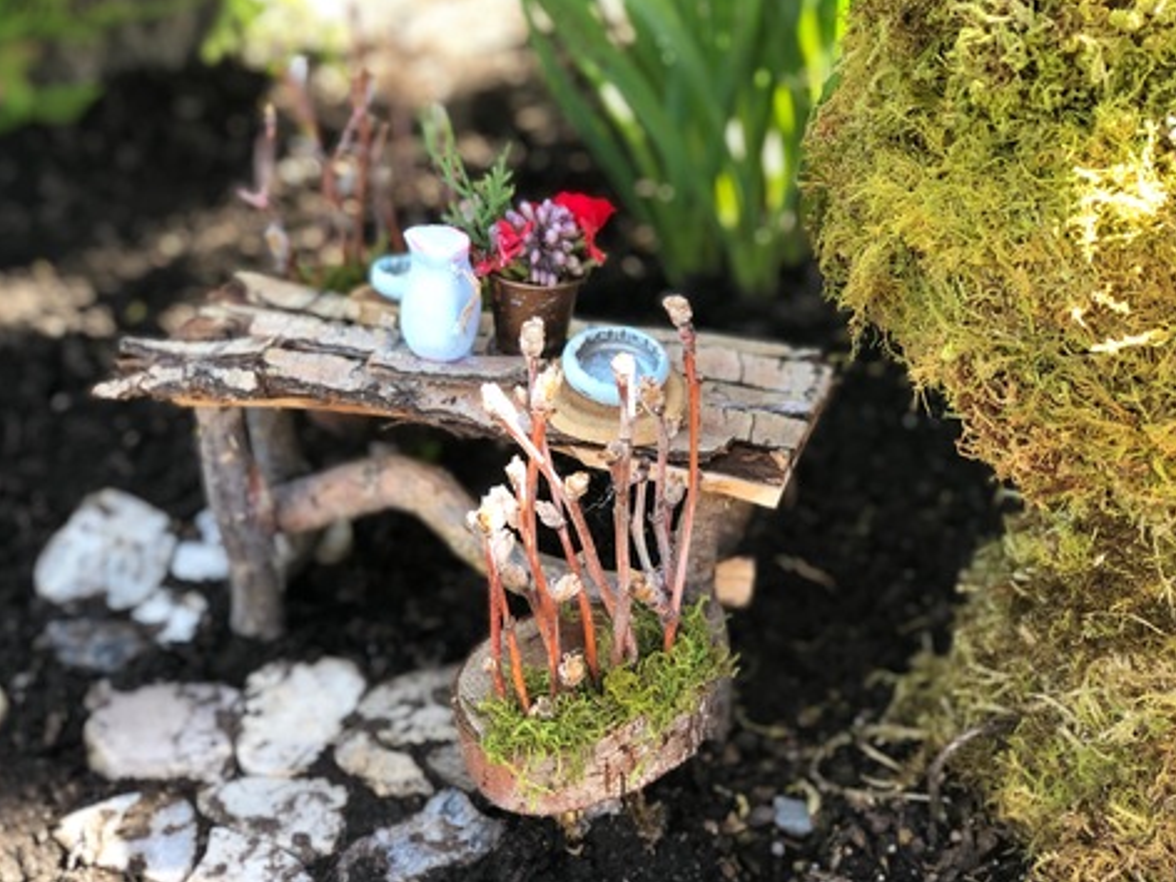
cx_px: 586
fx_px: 1970
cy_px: 436
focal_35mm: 58
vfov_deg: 25.2
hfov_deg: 33.2
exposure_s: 1/30
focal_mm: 6.6
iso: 20
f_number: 2.8
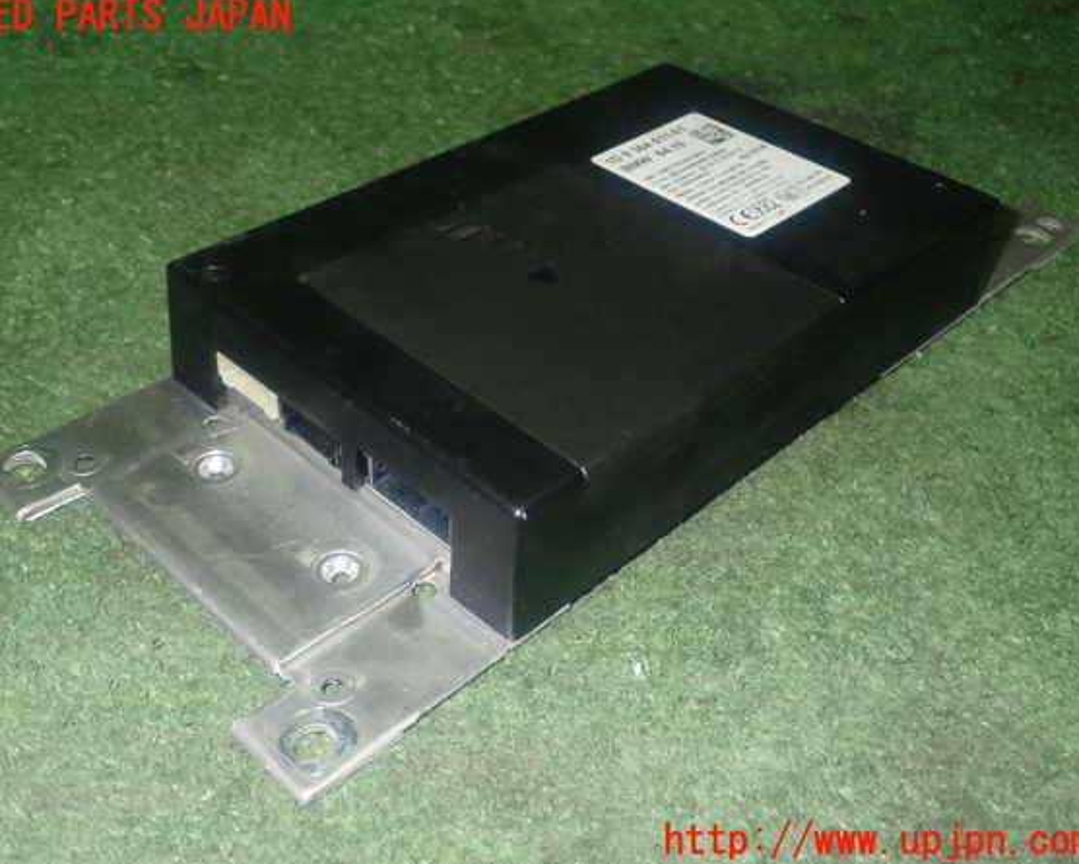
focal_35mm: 40
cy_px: 429
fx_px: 1278
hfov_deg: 45.8
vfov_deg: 37.3
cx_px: 520
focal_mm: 6.83
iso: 800
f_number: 8
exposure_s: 1/40
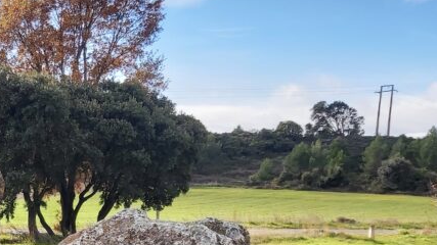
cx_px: -28
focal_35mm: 68
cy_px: 320
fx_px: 788
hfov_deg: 28.5
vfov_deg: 16.7
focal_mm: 3.92
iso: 64
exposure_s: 1/922
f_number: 1.7
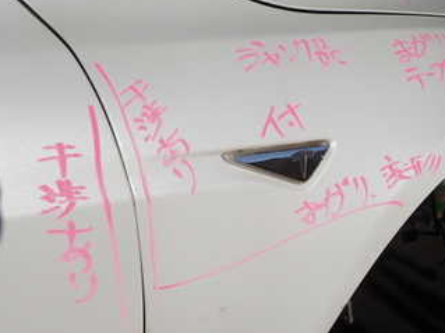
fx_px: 604
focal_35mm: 47
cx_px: 304
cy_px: 252
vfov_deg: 30.3
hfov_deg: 39.9
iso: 100
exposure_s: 1/500
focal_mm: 4.5
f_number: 8
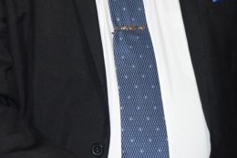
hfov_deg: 15.5
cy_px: 20
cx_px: 230
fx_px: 855
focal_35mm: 130
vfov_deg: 10.5
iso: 1600
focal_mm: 22
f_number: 4.5
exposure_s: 1/100
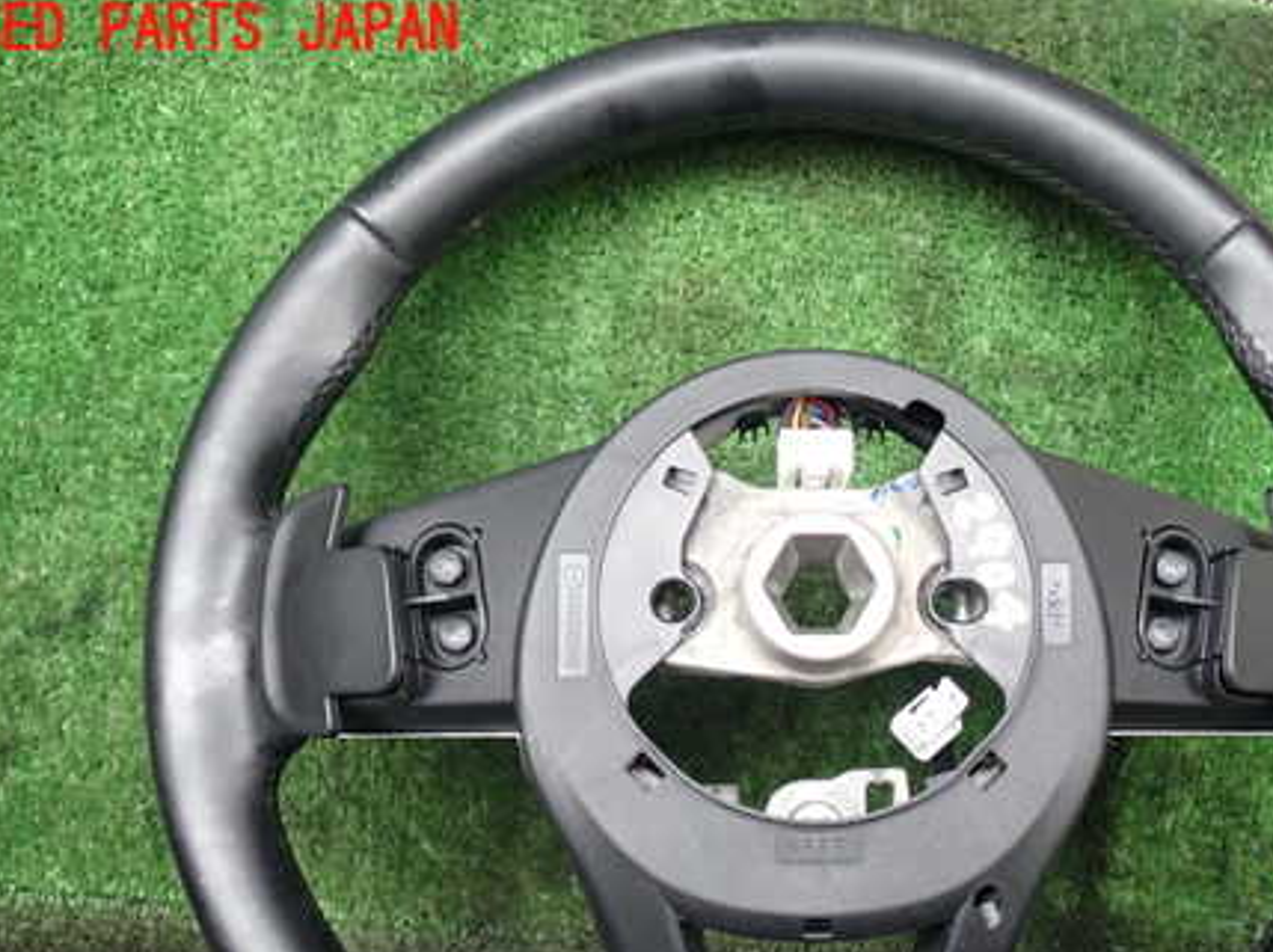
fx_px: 1543
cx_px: 810
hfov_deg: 44.4
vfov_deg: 33.9
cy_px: 661
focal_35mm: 42
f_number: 2.3
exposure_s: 1/30
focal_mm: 5.4
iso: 250
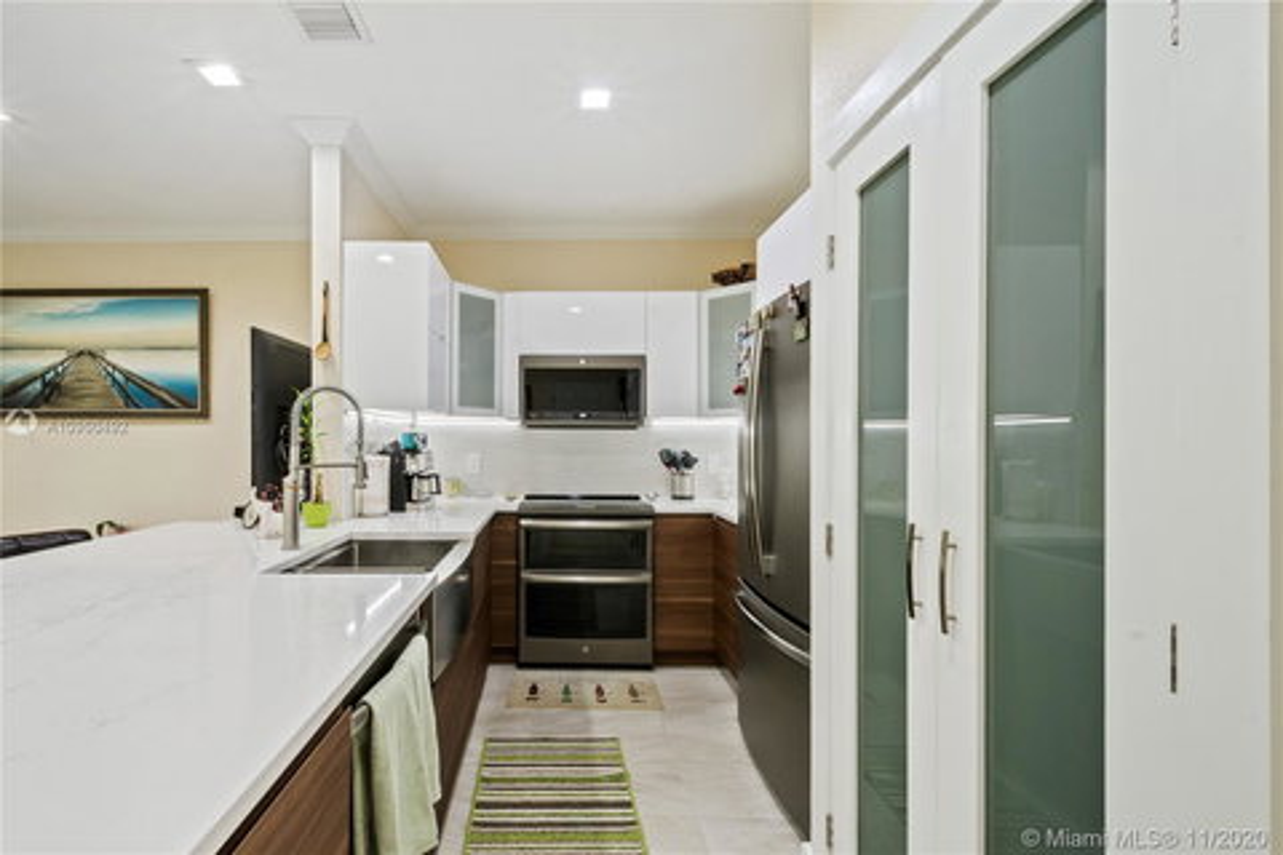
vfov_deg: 77.3
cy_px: 428
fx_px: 535
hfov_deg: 100.4
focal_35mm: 15
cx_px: 642
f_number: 13
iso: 200
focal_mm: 10
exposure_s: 1
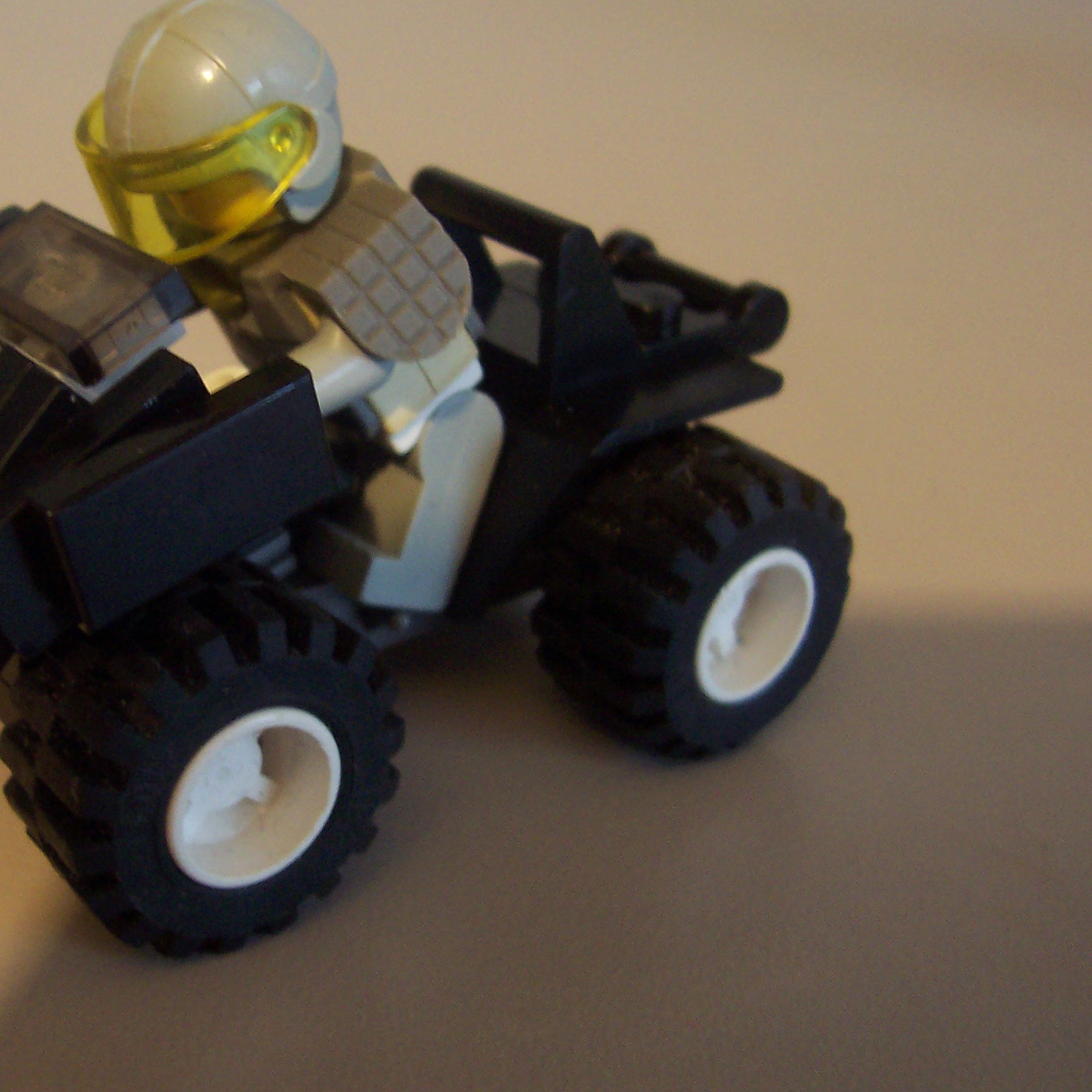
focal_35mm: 51
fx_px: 1820
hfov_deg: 32.9
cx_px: 318
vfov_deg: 33.4
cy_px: 510
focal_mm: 5.6
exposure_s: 1/8
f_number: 2.8
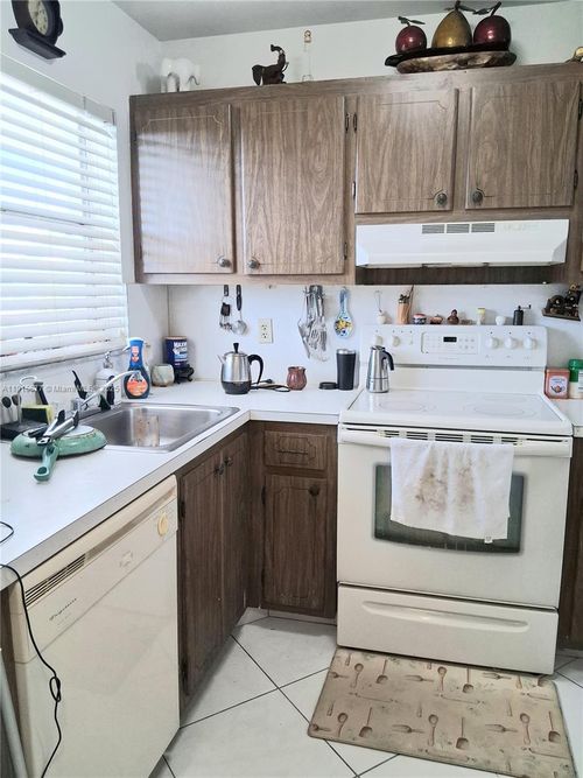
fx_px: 584
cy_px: 389
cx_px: 292
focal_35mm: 26
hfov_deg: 53.0
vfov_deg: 67.3
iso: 200
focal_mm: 3.98
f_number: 1.8
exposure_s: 1/120
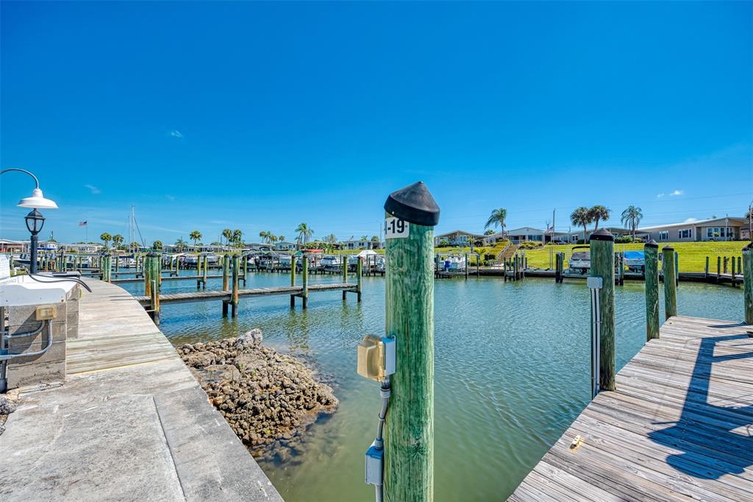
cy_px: 251
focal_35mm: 15
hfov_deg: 100.4
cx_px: 376
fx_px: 314
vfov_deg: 77.3
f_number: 7.1
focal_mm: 15
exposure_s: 1/200
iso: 250
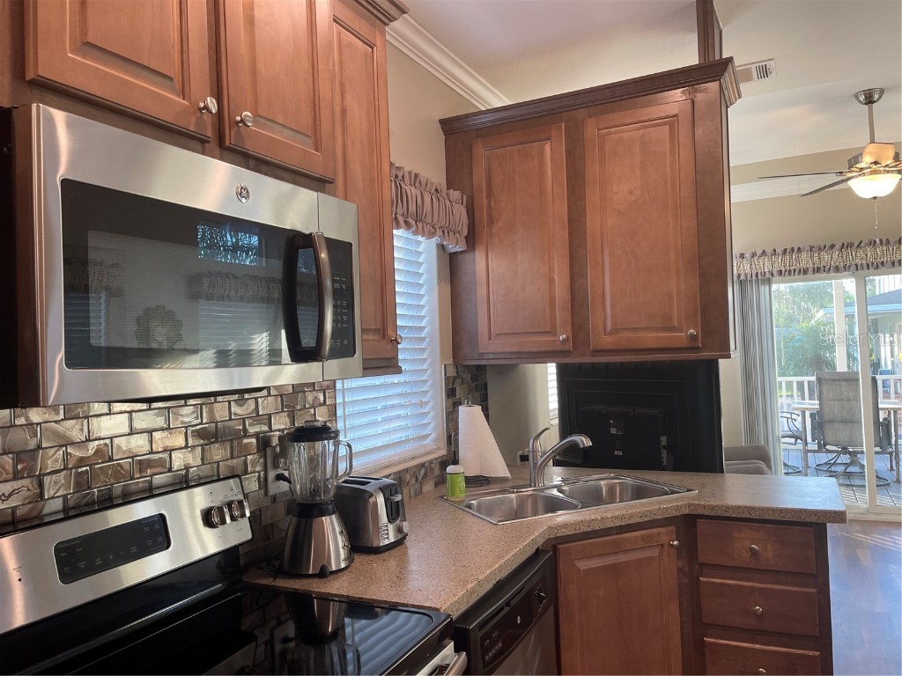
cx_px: 451
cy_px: 338
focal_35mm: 25
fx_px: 651
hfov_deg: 69.4
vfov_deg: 54.9
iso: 64
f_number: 1.6
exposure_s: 1/60
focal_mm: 5.1
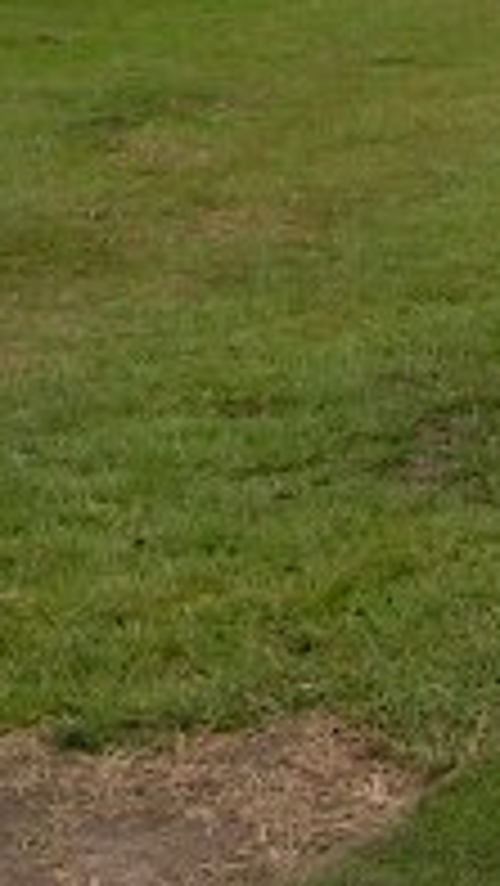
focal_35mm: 168
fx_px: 3955
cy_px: -207
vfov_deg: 12.5
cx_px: -378
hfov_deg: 7.1
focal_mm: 5.8
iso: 50
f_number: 5.6
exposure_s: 1/200
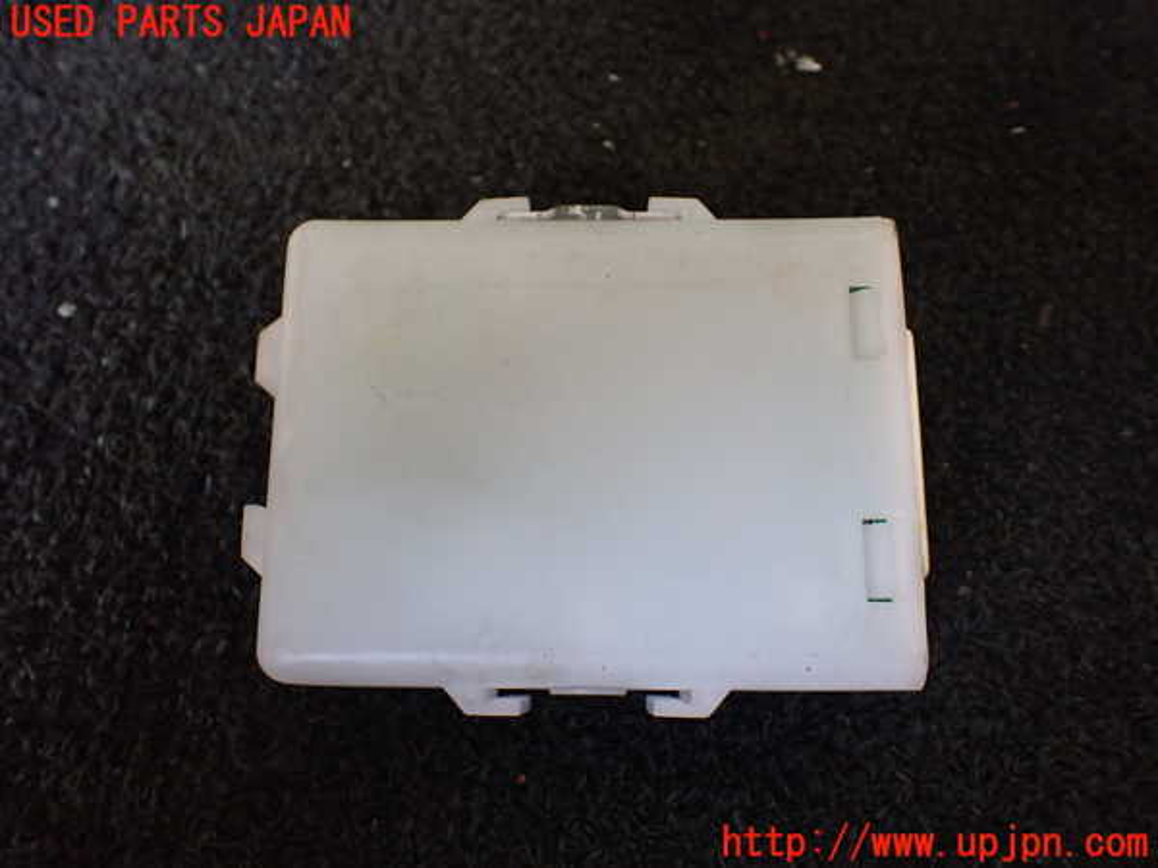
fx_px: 1004
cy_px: 434
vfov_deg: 46.8
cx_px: 579
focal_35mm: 30
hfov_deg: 60.0
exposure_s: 1/125
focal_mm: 5.4
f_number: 2.3
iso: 500
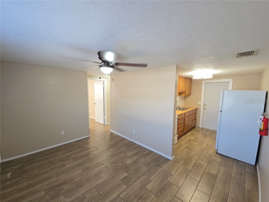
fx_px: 101
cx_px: 134
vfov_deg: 89.9
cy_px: 101
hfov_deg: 106.2
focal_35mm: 13
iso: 160
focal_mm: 2.2
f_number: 2.2
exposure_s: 1/60
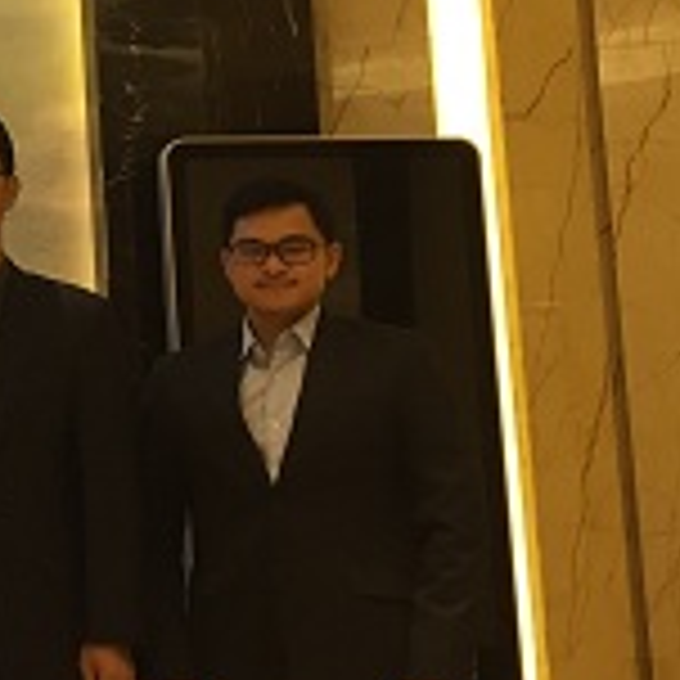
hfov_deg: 14.7
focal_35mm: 102
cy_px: 239
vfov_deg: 17.0
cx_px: -581
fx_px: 2267
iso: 80
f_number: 2.2
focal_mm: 4.15
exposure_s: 1/33
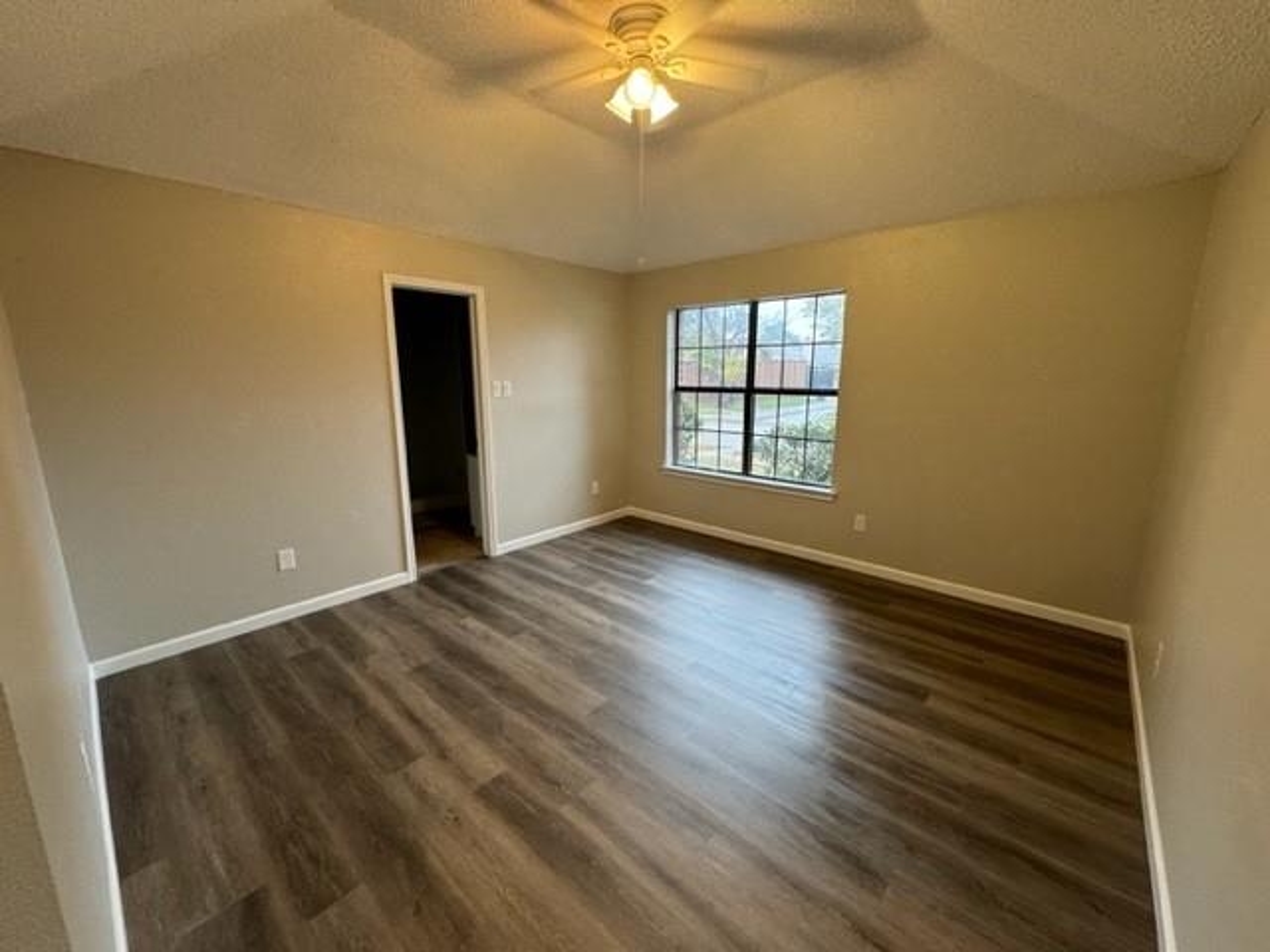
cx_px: 635
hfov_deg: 102.1
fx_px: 514
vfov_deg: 85.7
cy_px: 476
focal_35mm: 14
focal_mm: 2.22
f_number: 2.2
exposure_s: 1/60
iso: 250
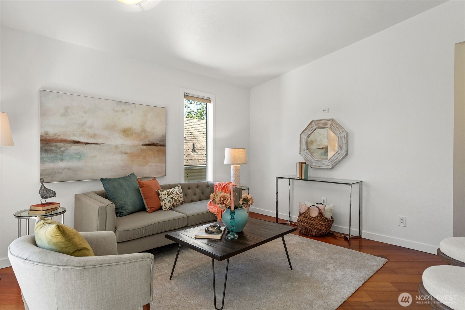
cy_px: 155
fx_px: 258
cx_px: 232
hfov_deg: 84.0
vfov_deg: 61.9
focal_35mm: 20
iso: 320
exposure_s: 1/10
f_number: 7.1
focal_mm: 20
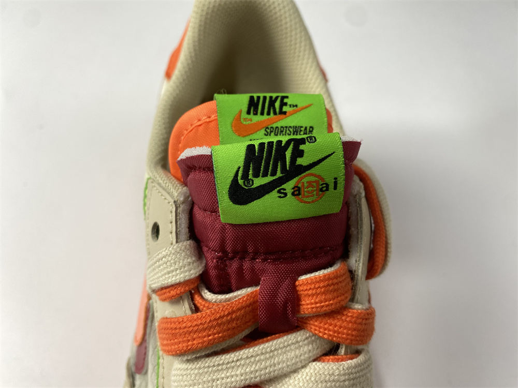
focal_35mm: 26
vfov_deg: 53.1
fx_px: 389
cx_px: 259
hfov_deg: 67.3
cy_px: 194
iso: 64
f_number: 1.8
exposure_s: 1/100
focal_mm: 4.25
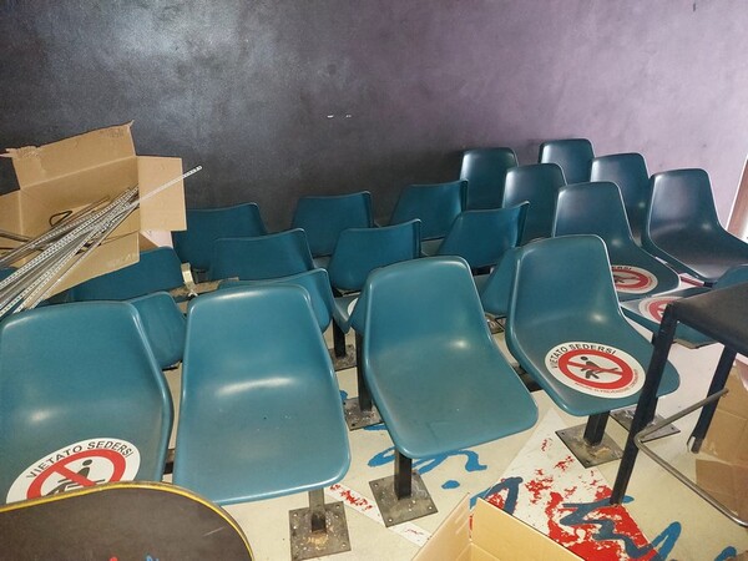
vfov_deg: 56.8
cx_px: 374
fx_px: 519
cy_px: 280
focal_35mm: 24
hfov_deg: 71.6
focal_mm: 5.23
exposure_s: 1/20
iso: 800
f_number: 1.8
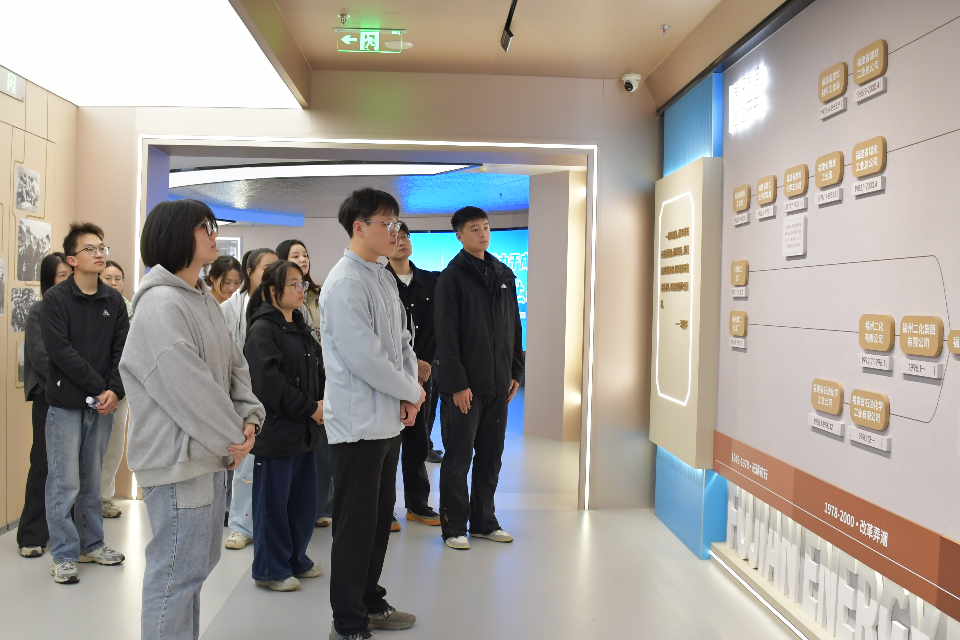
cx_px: 480
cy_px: 320
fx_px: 960
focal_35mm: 36
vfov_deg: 36.9
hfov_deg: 53.1
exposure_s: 1/100
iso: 1250
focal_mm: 18
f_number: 5
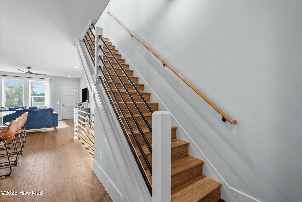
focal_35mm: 16
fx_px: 134
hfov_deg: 96.7
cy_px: 101
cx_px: 151
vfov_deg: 73.7
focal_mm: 16
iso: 400
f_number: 4
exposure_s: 1/8
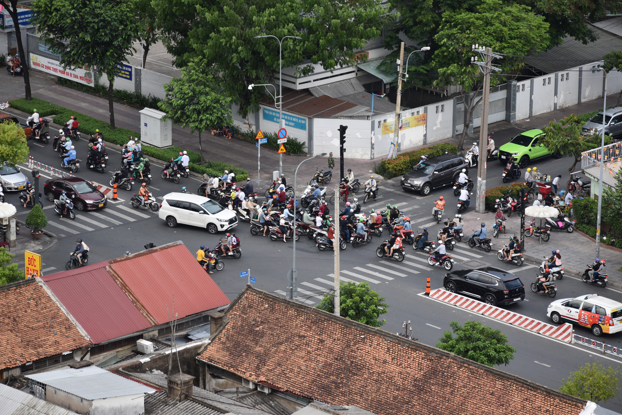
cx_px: 310
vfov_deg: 7.8
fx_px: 3023
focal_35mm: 175
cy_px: 208
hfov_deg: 11.7
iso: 400
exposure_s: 1/250
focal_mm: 116
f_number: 4.8
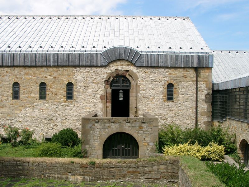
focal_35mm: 35
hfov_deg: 52.6
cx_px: 124
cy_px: 94
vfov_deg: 40.7
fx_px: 252
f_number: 4
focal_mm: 7.39
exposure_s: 1/661
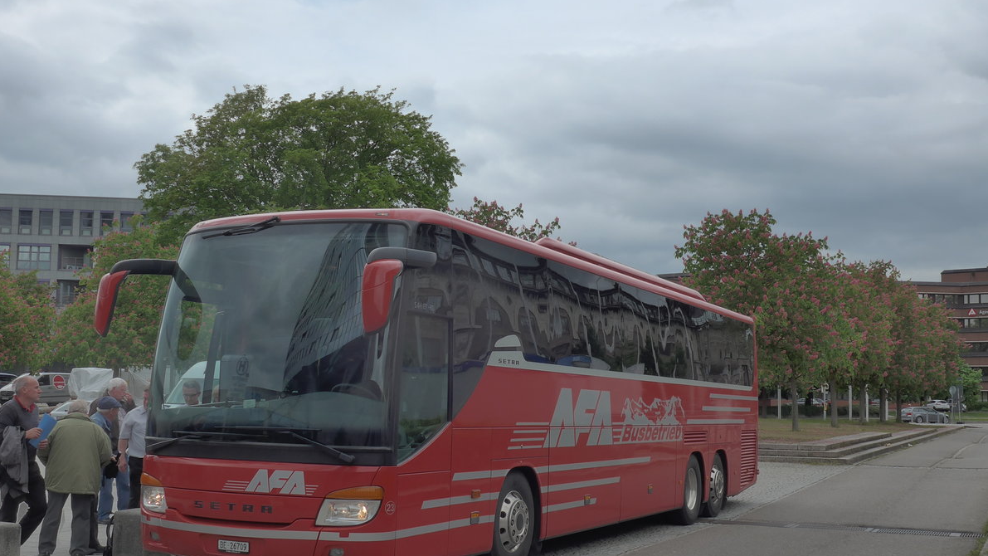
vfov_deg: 26.5
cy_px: 297
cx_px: 494
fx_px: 1179
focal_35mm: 45
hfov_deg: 45.5
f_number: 5.6
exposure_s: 1/640
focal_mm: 8.4
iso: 160
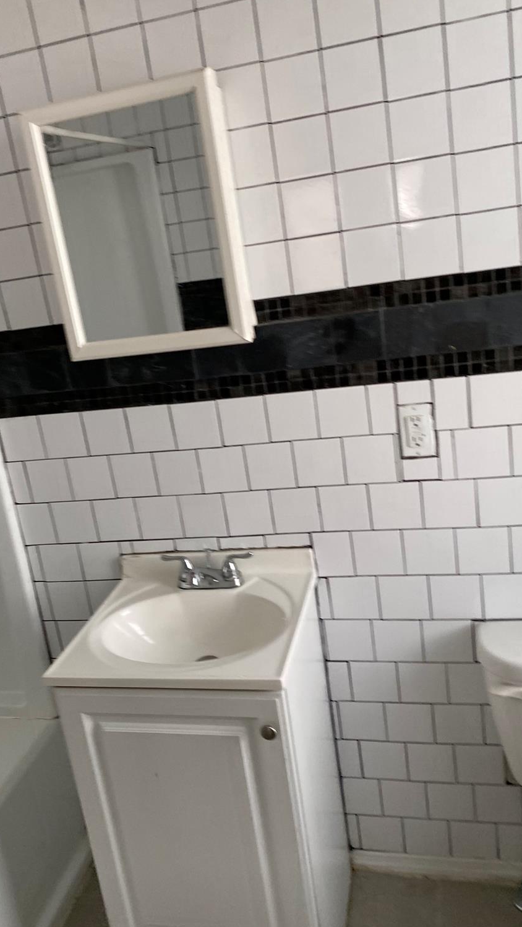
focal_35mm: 29
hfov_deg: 40.1
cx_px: 225
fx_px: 713
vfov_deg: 66.1
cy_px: 459
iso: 125
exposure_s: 1/121
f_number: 1.8
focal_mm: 4.25
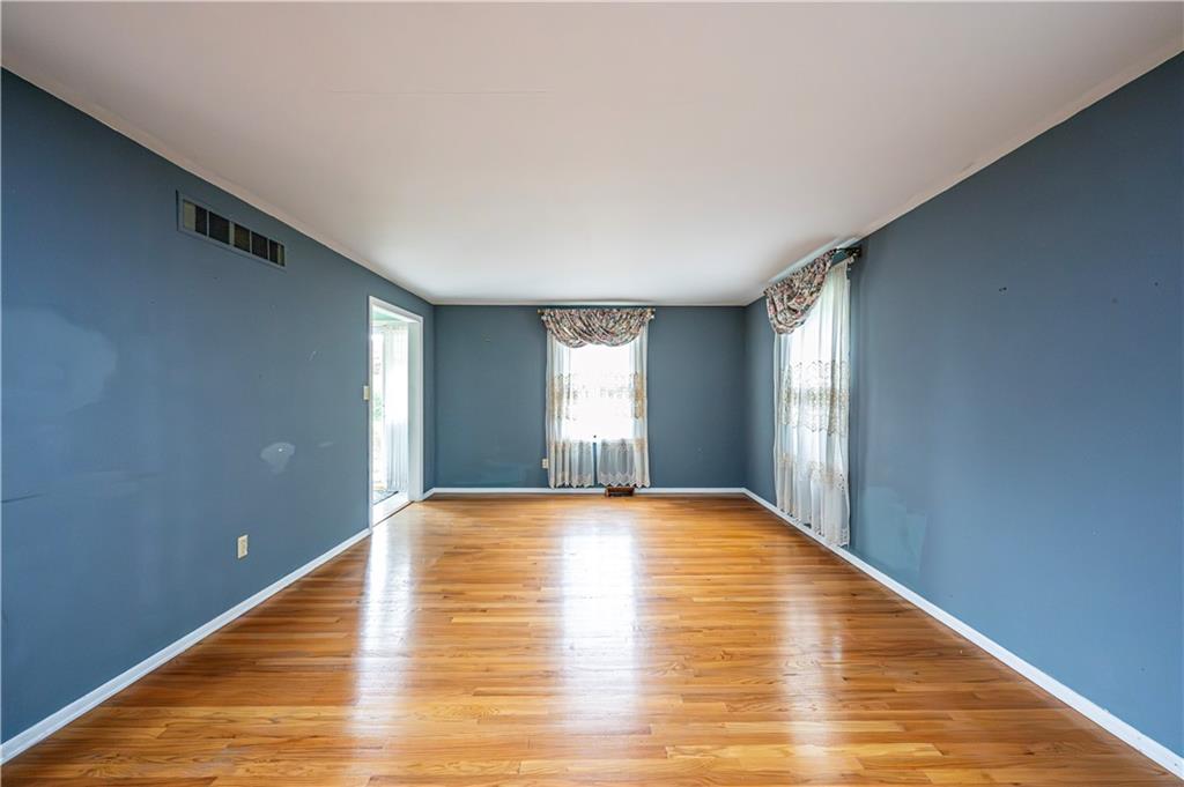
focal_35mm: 14
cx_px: 592
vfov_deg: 81.1
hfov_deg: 104.3
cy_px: 394
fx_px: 460
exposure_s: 1/200
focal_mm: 14
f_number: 8
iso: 8000
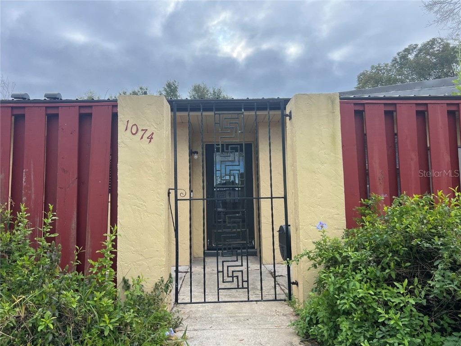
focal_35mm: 26
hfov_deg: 67.3
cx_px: 230
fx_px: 346
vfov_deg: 53.1
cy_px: 173
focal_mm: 5.7
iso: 50
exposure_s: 1/982
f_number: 1.5
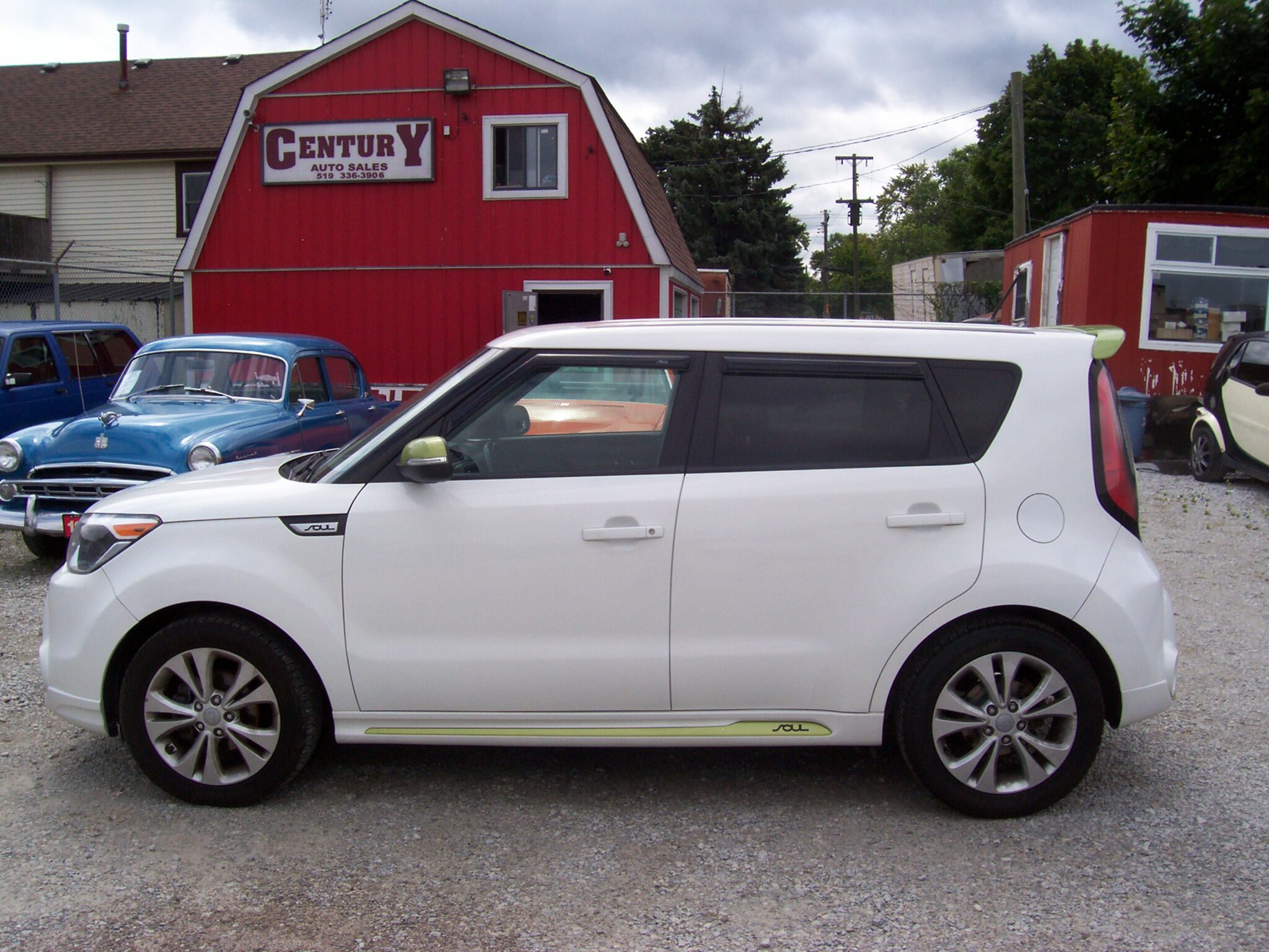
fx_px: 1246
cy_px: 476
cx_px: 634
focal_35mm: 34
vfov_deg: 41.8
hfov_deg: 54.0
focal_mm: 5.6
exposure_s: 1/568
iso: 80
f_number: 5.1
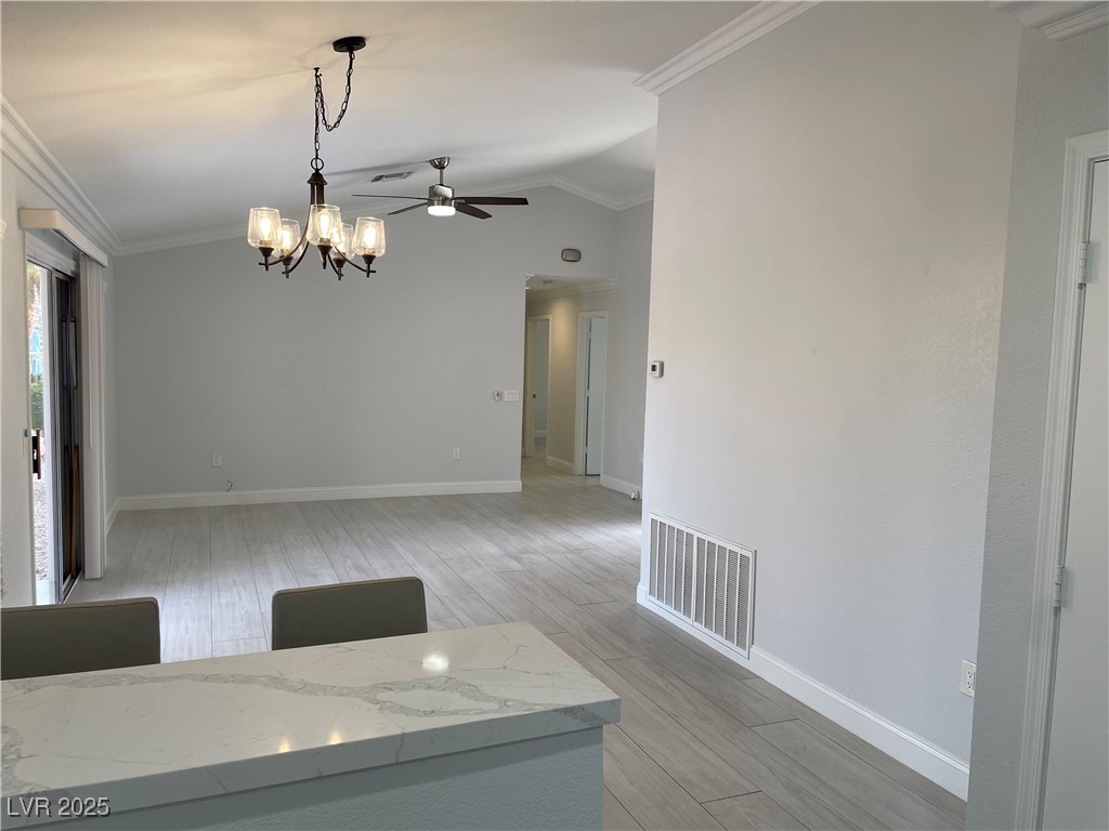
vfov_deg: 53.1
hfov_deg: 67.3
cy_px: 416
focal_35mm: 26
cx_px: 554
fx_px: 833
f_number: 1.6
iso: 50
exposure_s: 1/120
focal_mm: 4.2
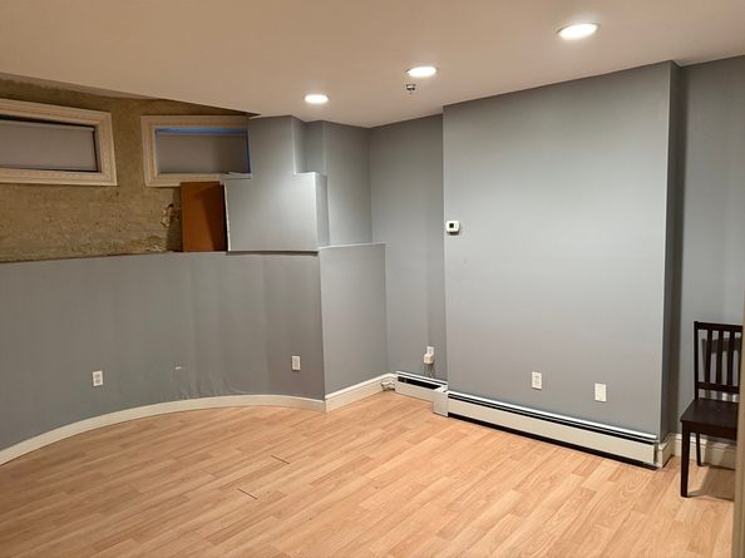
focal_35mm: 24
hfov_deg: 71.6
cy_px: 279
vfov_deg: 56.8
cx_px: 372
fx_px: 516
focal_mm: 6.76
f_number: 1.78
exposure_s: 1/60
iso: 640
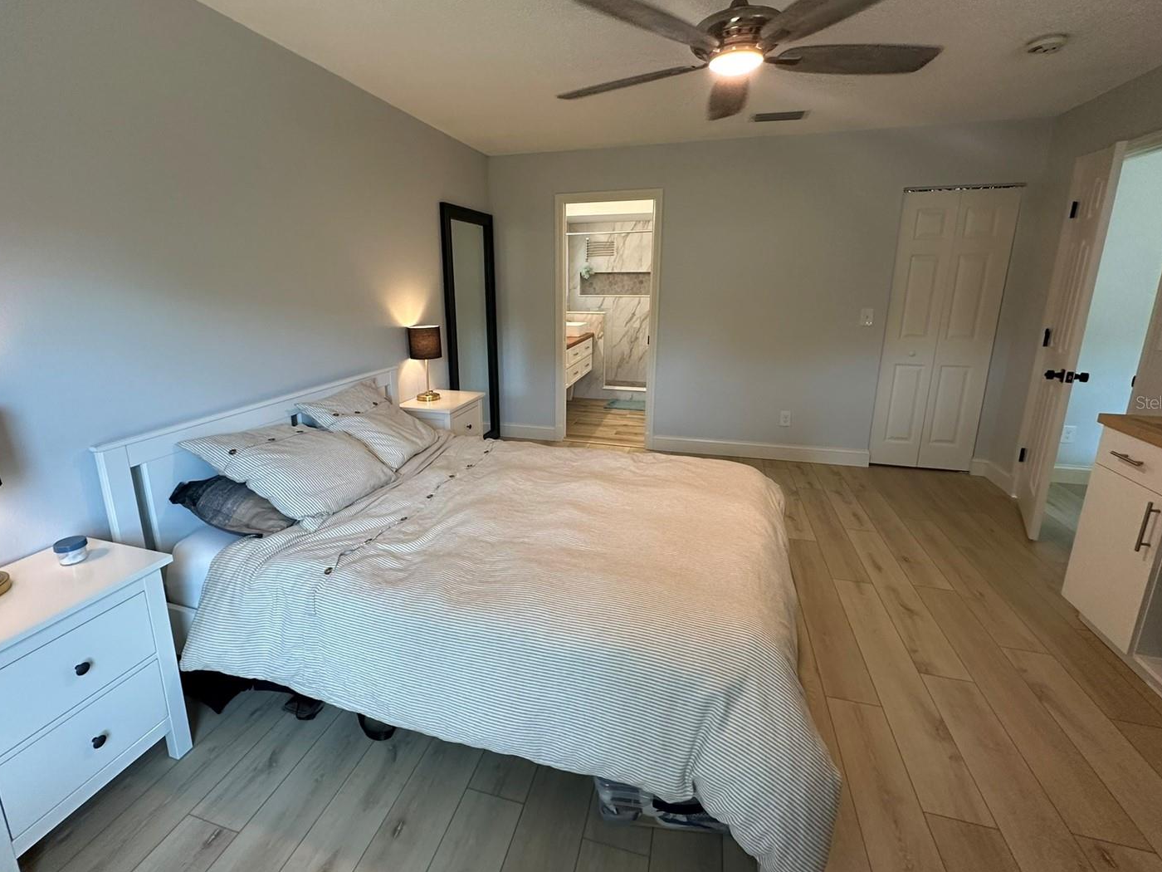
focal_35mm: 16
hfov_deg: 94.4
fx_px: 537
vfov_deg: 78.0
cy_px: 402
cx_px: 550
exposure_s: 1/120
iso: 200
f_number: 2.2
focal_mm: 2.22
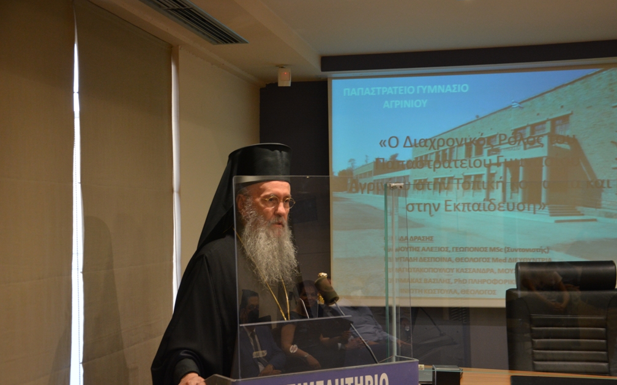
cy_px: 195
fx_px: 992
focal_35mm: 59
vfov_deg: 22.0
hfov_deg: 34.5
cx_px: 312
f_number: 4.5
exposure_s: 1/60
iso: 720
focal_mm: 38
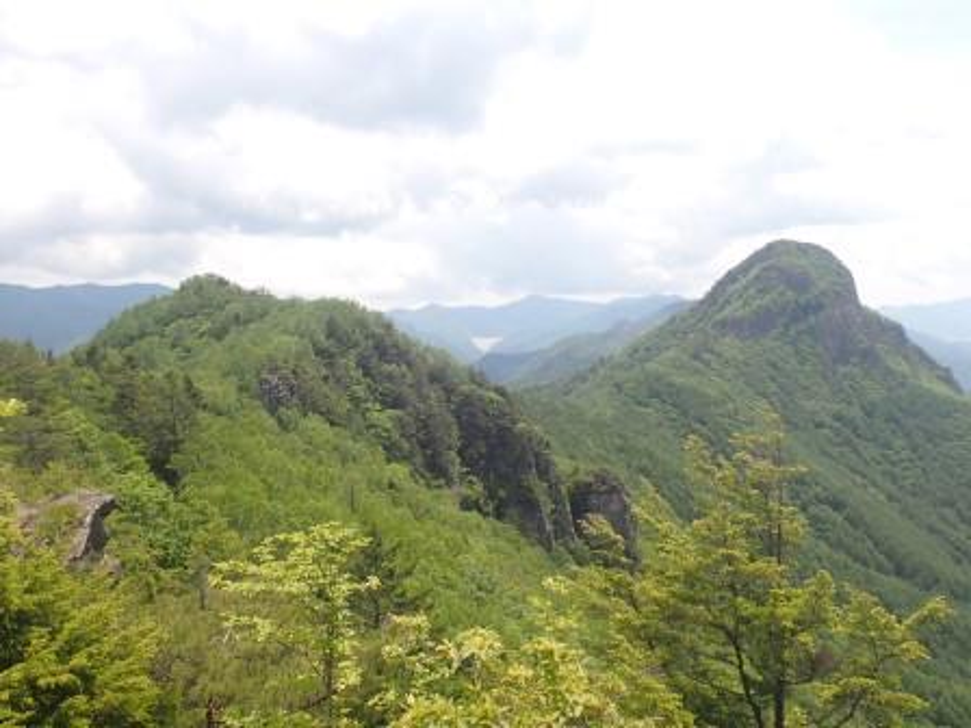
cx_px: 486
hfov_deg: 51.4
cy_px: 364
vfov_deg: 39.7
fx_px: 1010
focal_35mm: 36
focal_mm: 6.37
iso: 100
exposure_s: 1/640
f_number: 3.5
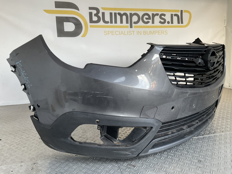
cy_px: 87
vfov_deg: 48.2
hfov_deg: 61.7
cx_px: 116
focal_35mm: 29
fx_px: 194
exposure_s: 1/50
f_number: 1.8
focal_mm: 3
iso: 40
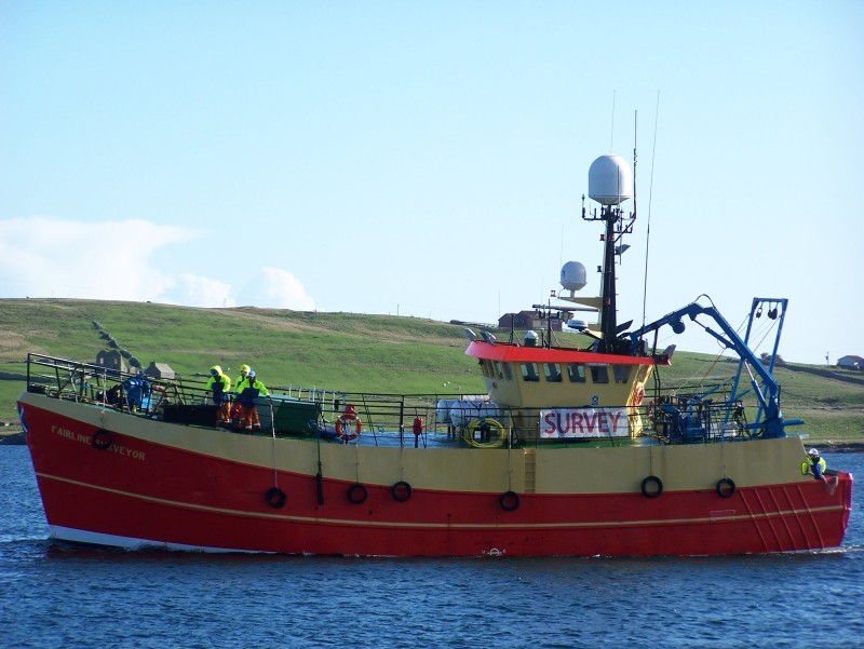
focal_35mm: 159
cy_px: 324
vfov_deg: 9.3
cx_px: 432
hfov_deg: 12.4
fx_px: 3971
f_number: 3.2
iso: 80
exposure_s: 1/800
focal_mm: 26.4
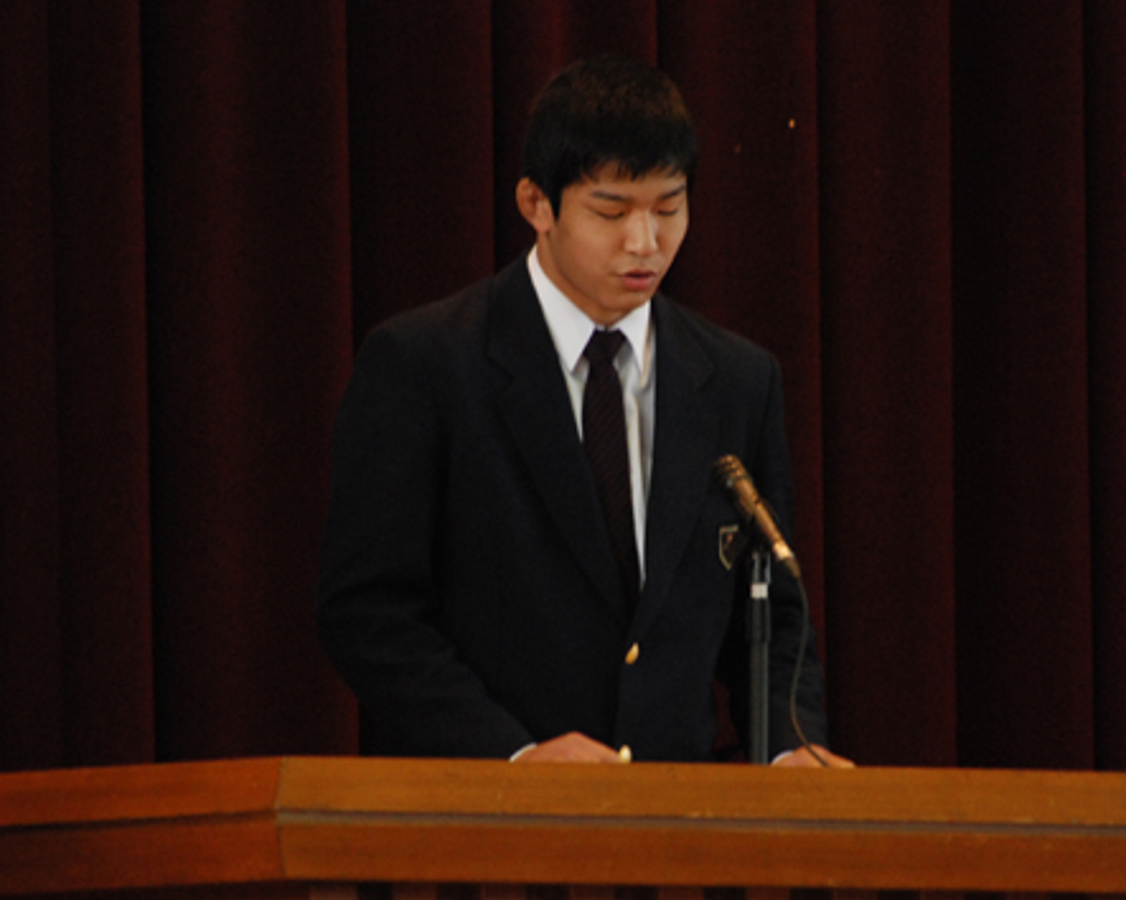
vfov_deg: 2.7
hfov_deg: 3.4
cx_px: 628
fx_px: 19087
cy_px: 478
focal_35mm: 573
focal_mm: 300
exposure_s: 1/60
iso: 1600
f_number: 6.3
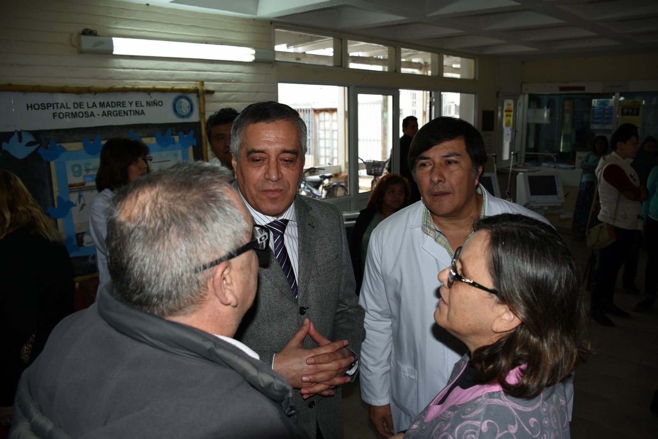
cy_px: 220
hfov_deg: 67.4
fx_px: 494
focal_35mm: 27
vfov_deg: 47.9
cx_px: 329
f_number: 3.5
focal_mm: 18
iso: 100
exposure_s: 1/60
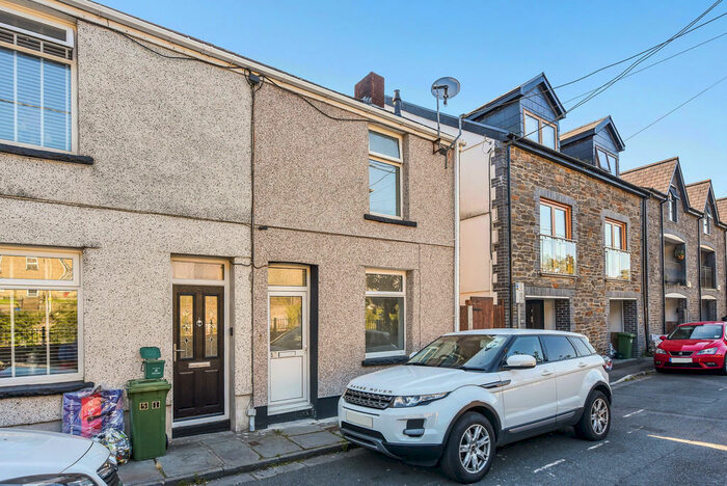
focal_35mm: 19
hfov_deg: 86.9
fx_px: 384
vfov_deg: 64.7
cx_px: 364
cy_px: 243
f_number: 11
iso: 400
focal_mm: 19
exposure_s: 1/160
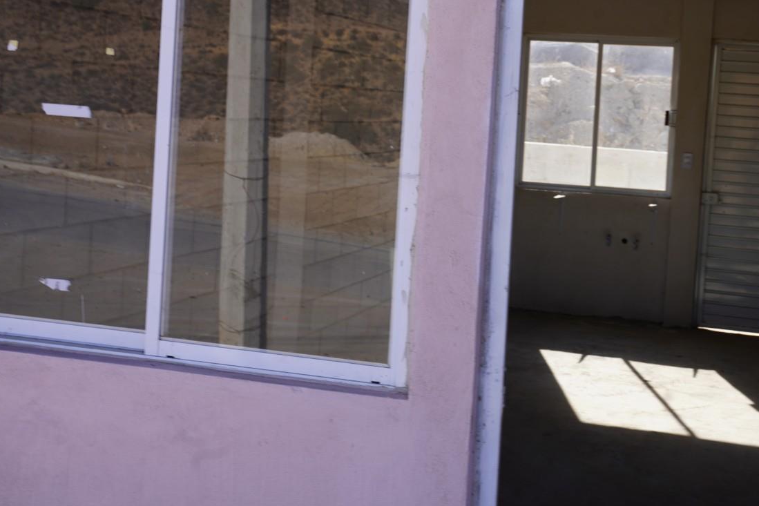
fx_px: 1181
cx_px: 455
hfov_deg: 35.5
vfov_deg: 24.0
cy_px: 140
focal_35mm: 56
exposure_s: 1/125
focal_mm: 38
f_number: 8
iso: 100
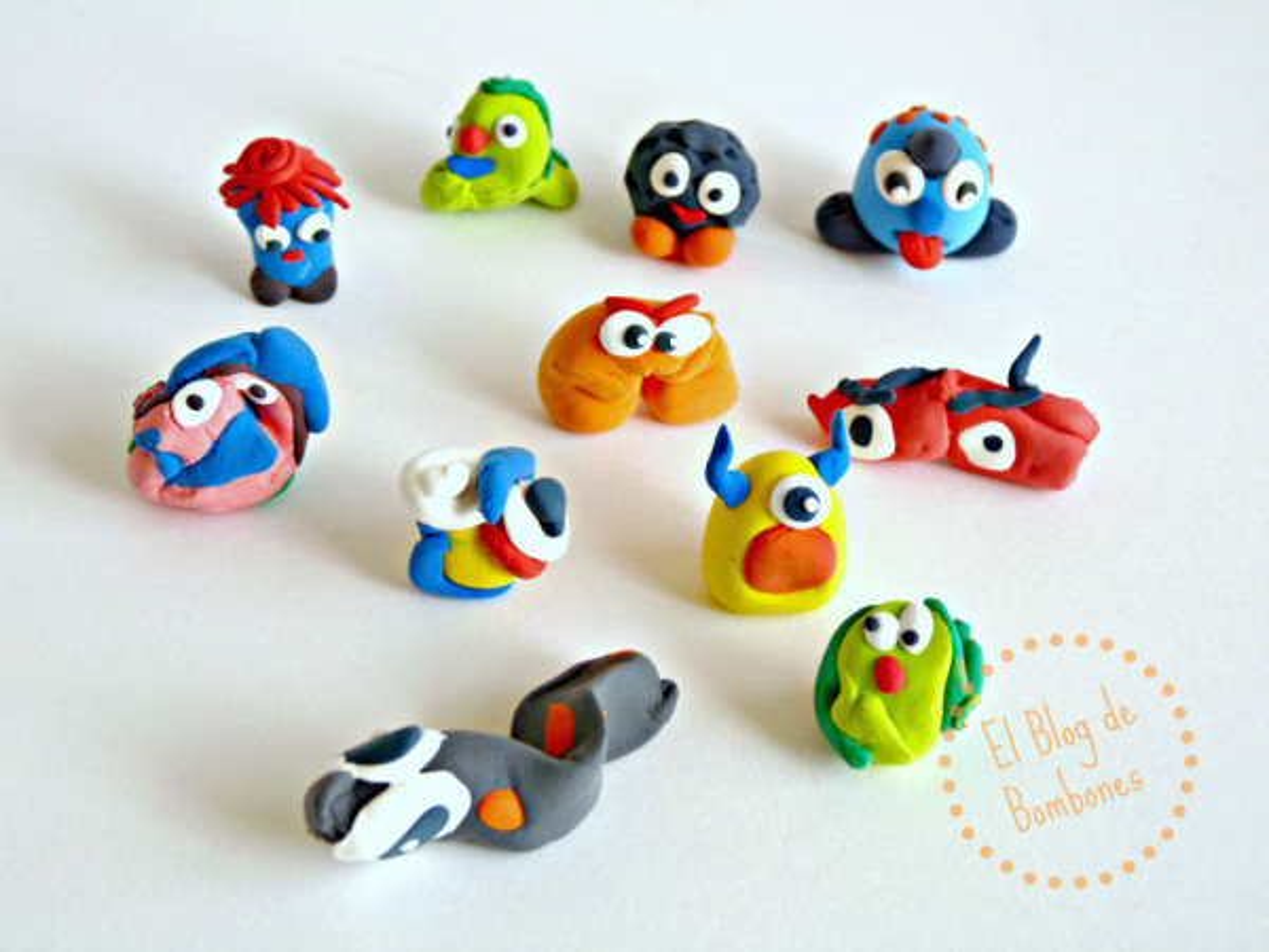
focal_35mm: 55
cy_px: 476
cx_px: 634
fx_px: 2016
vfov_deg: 26.6
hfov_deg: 34.9
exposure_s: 1/30
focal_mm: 9.9
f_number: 3.2
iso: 125
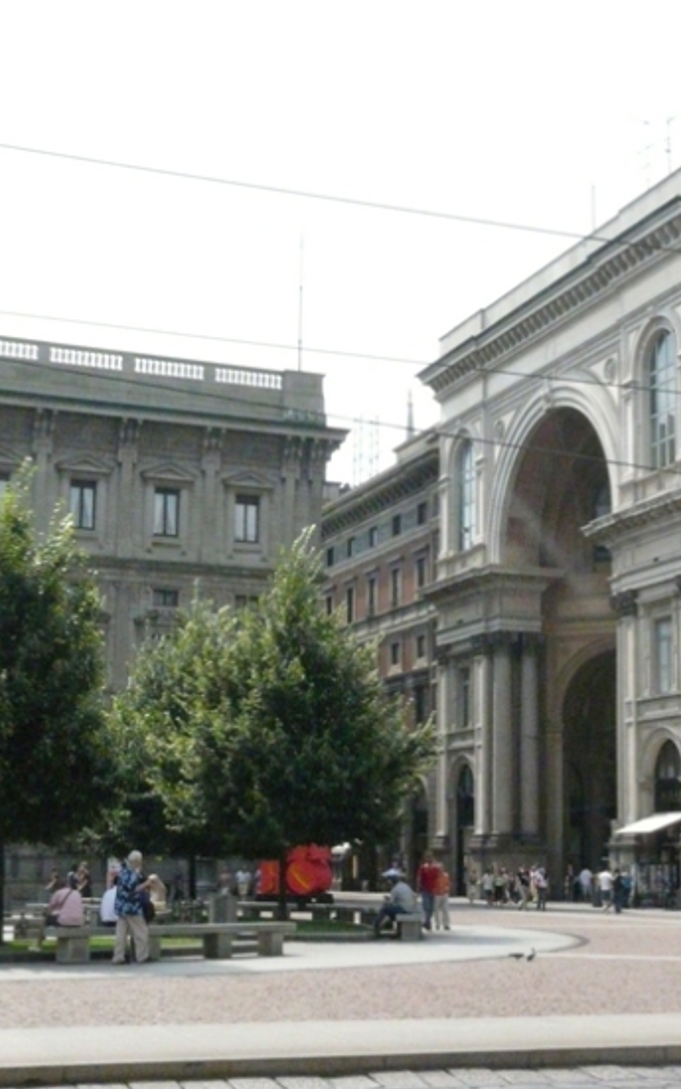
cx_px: 417
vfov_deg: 35.6
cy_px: 616
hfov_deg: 22.7
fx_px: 1693
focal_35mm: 57
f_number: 8
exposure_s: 1/1000
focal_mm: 7.4
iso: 800
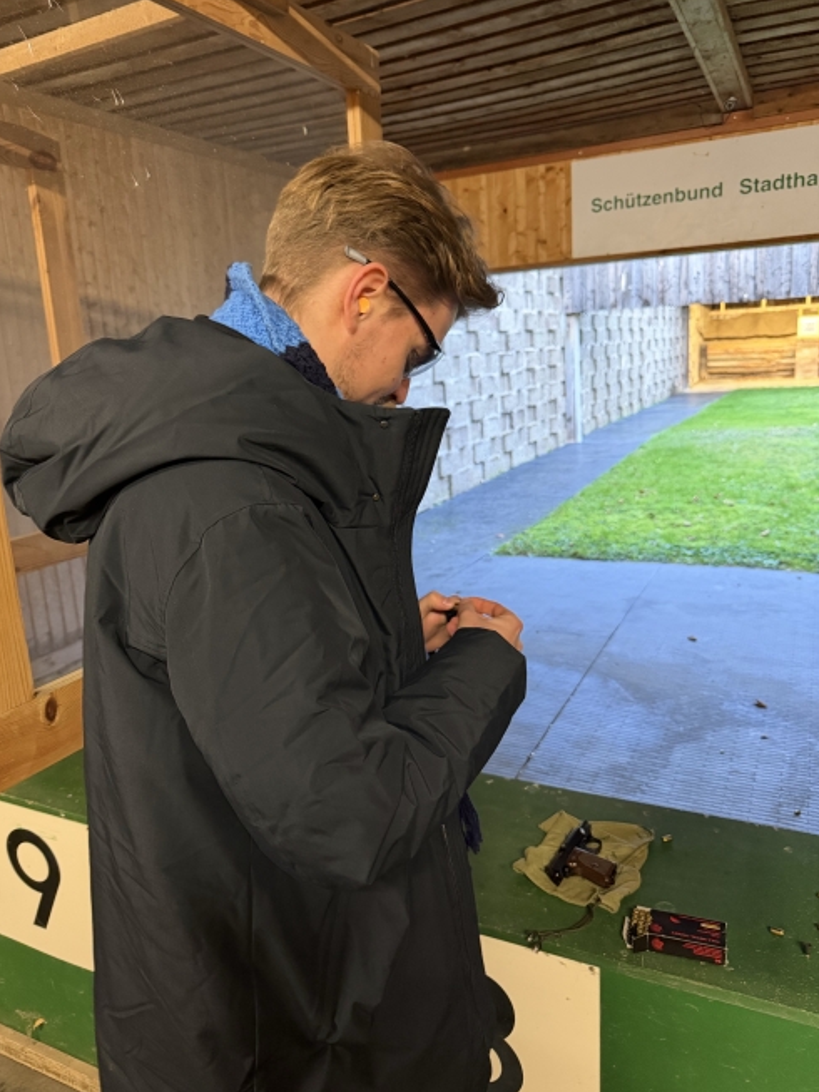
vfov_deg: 69.4
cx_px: 394
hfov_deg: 54.9
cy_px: 527
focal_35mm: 25
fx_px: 788
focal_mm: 6.76
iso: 500
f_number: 1.78
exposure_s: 1/50
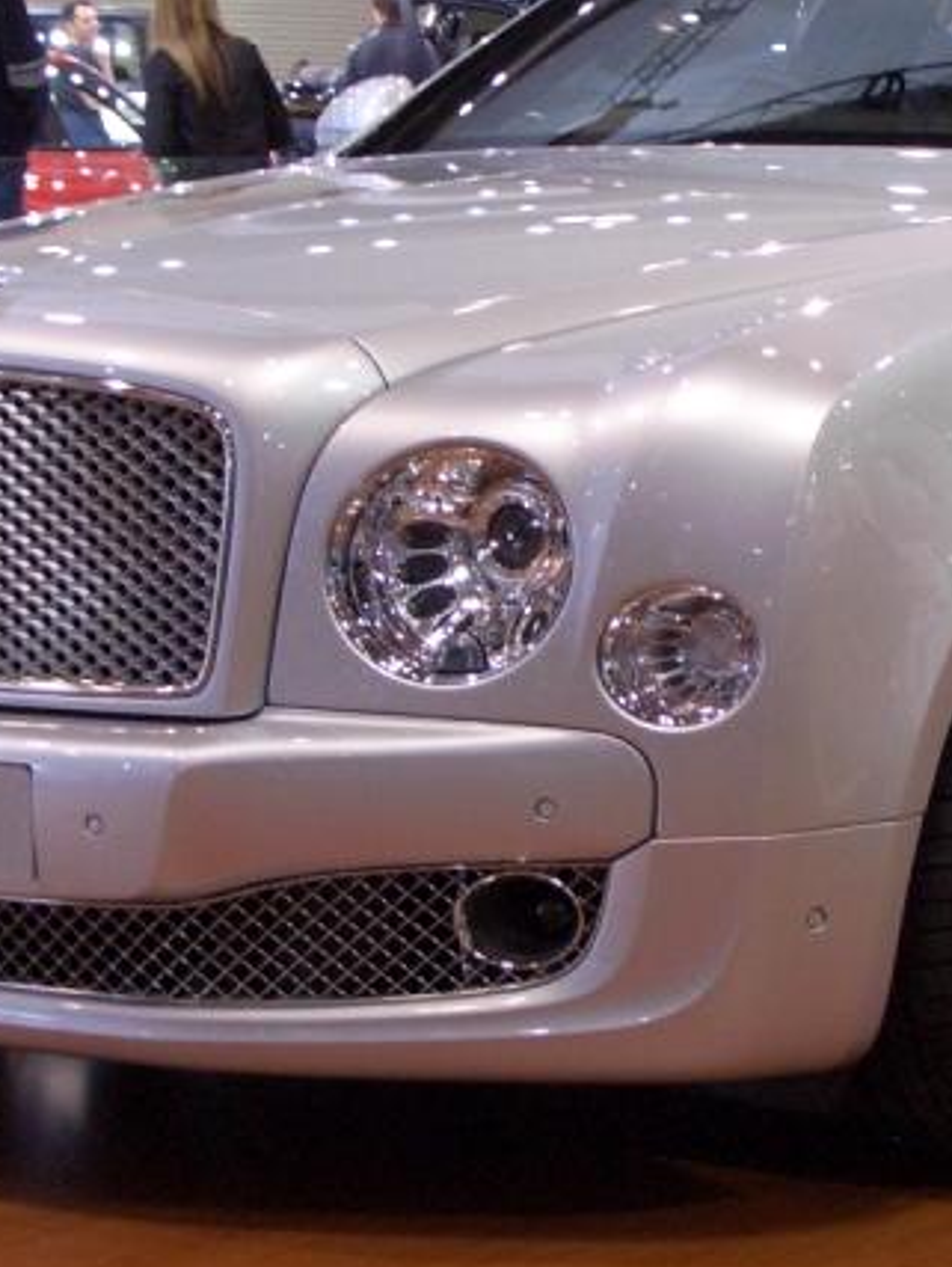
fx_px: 3771
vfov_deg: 19.1
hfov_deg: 14.3
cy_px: 614
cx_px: 833
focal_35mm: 103
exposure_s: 1/50
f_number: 3
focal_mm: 9.2
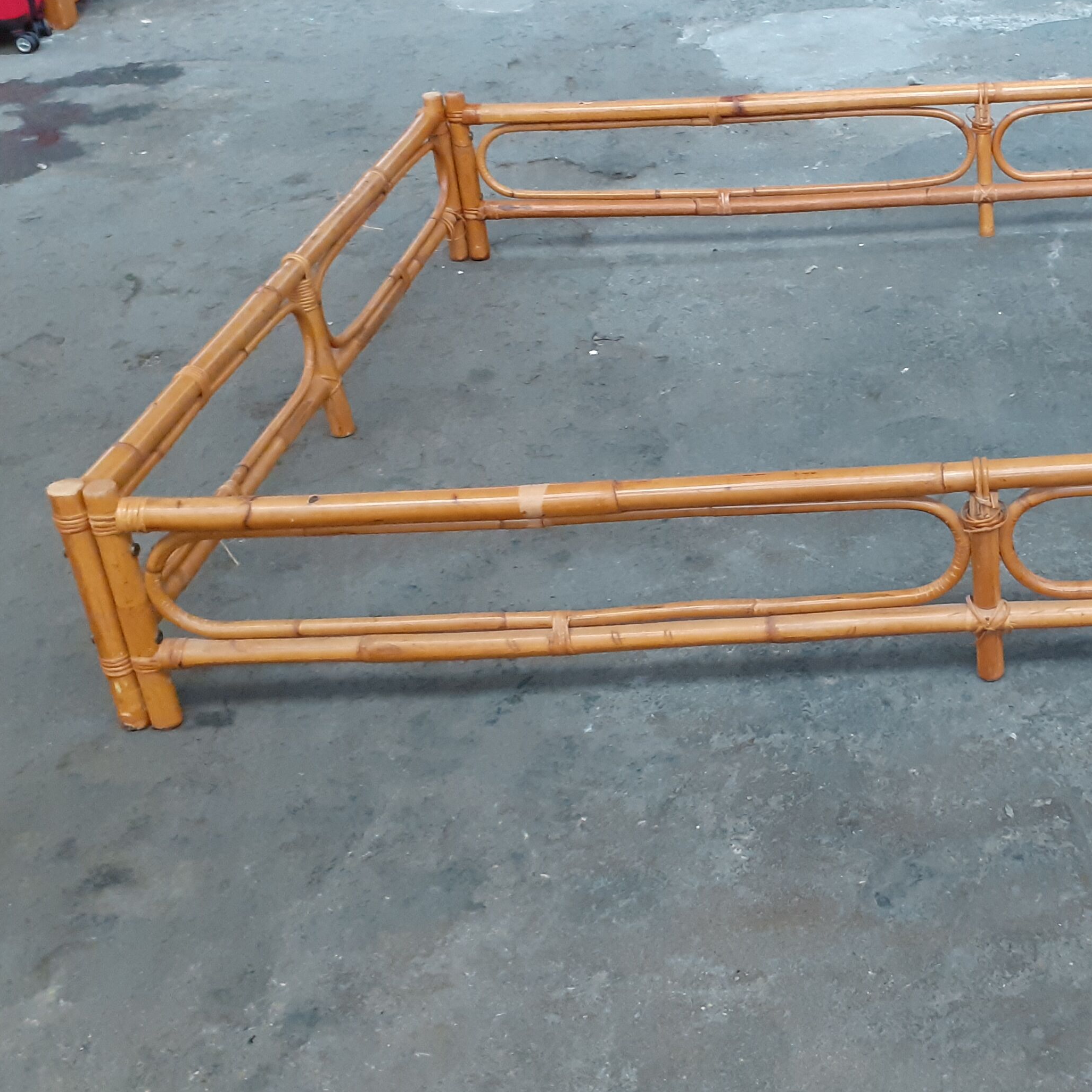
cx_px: 1004
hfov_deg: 33.3
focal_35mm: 48
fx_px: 1713
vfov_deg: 35.3
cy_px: 445
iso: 200
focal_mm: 3.6
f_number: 1.9
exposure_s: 1/50
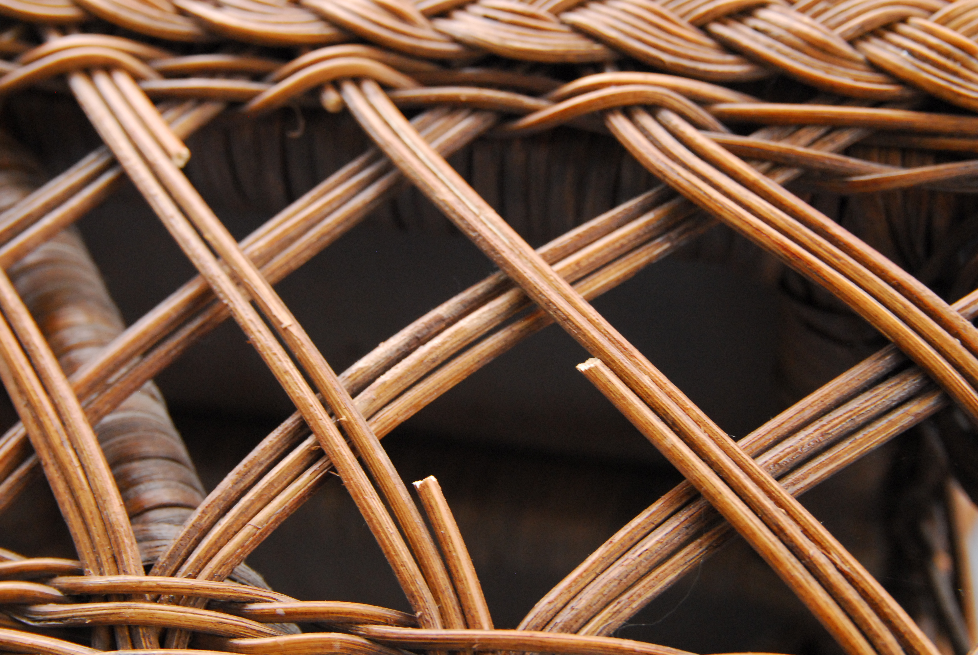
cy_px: 328
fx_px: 2040
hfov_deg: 27.0
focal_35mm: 75
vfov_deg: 18.2
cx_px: 489
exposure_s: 1/50
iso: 800
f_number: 4.5
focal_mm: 50
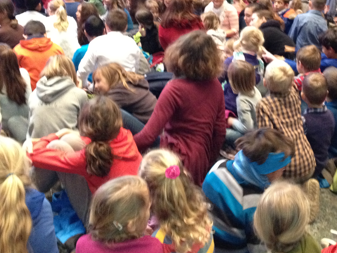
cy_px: 40
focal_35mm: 64
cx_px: 215
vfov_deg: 22.5
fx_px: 623
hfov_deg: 30.1
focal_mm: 4.28
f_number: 2.4
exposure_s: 1/17
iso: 500
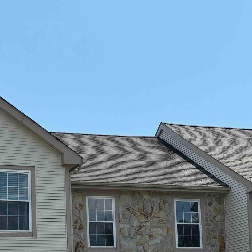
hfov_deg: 19.2
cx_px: 80
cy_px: 241
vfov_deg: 18.9
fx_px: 741
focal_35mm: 90
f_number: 1.78
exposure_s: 1/4975
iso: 64
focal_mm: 6.76
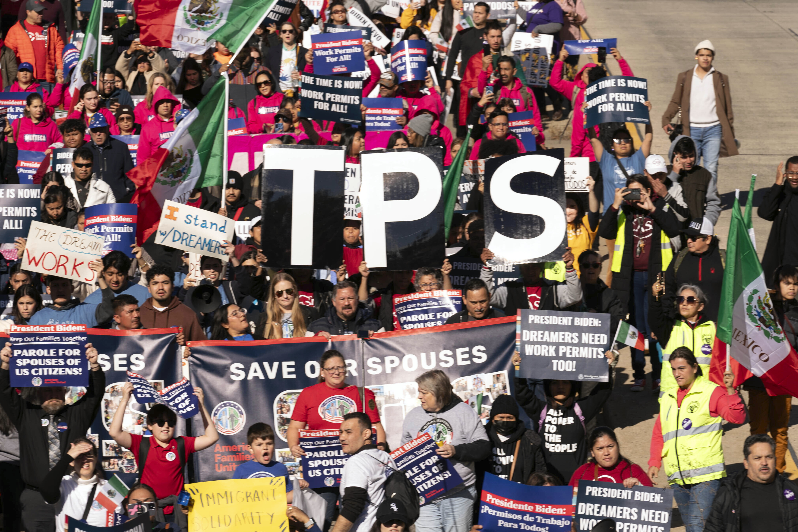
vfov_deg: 5.0
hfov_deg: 7.5
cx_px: 323
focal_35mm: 275
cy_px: 294
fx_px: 6095
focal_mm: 200
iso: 80
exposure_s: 1/400
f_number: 8
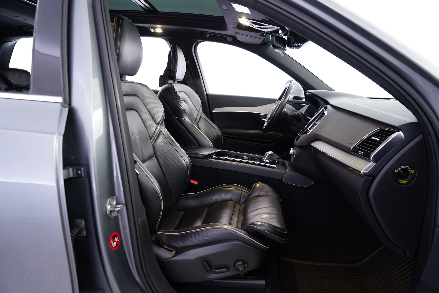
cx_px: 220
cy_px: 146
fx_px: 293
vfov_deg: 53.1
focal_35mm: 24
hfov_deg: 73.7
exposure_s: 1/10
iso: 1600
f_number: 4.5
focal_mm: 24
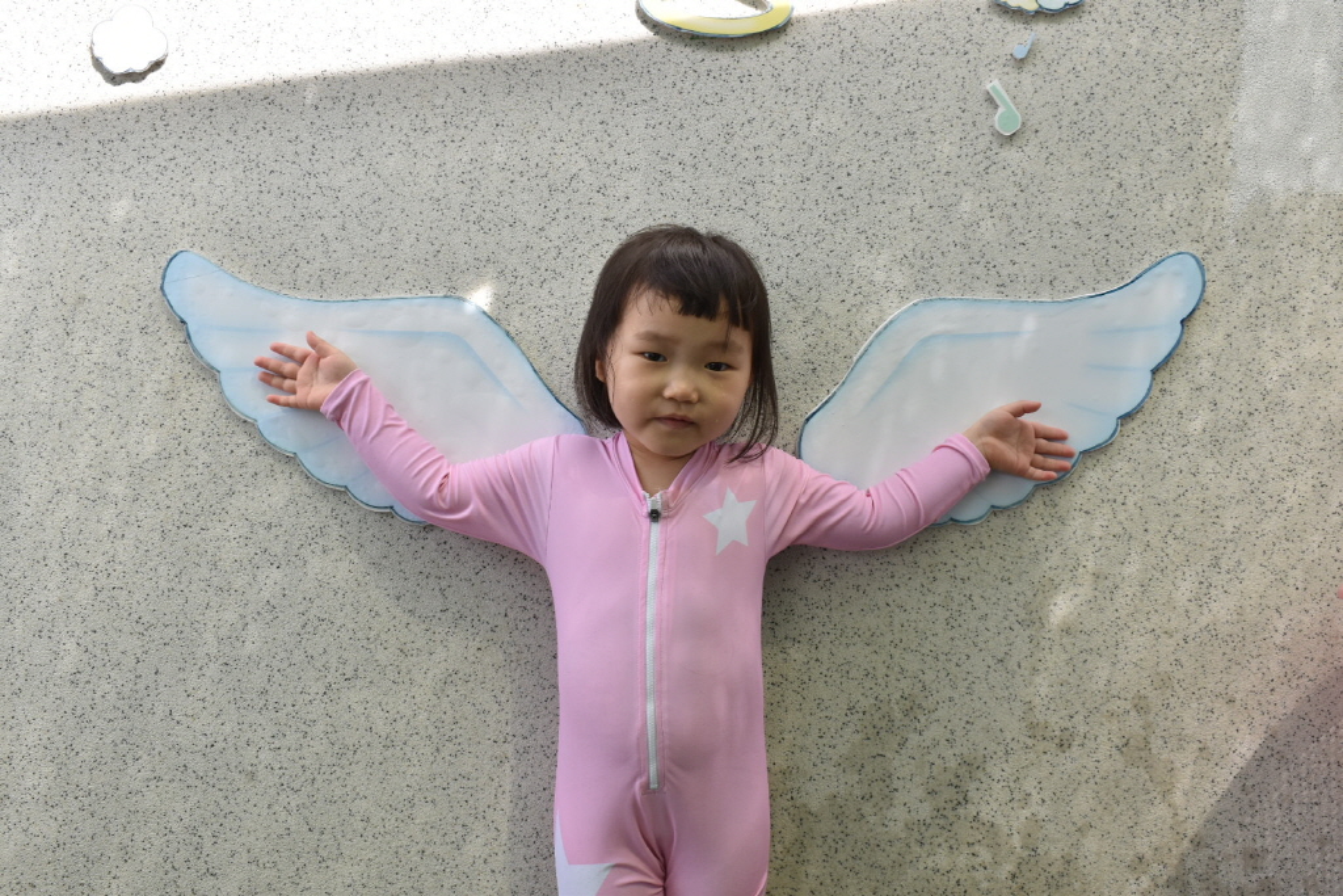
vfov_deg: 34.2
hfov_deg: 49.5
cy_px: 448
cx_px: 672
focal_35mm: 39
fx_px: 1455
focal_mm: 26
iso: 320
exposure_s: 1/250
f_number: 8
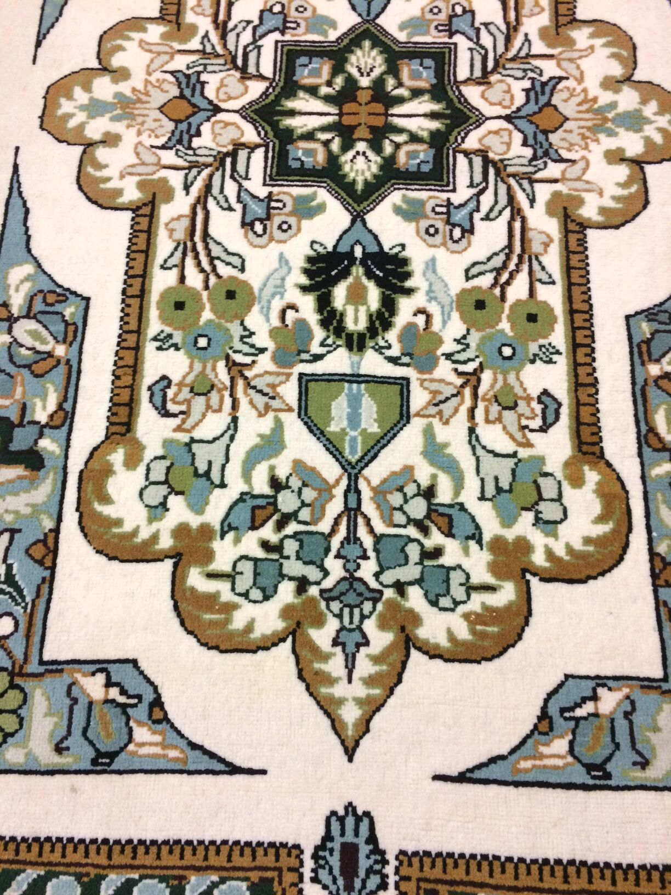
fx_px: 750
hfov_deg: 48.2
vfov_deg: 61.7
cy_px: 448
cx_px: 336
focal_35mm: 29
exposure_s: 1/33
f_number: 2.2
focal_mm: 4.15
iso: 250
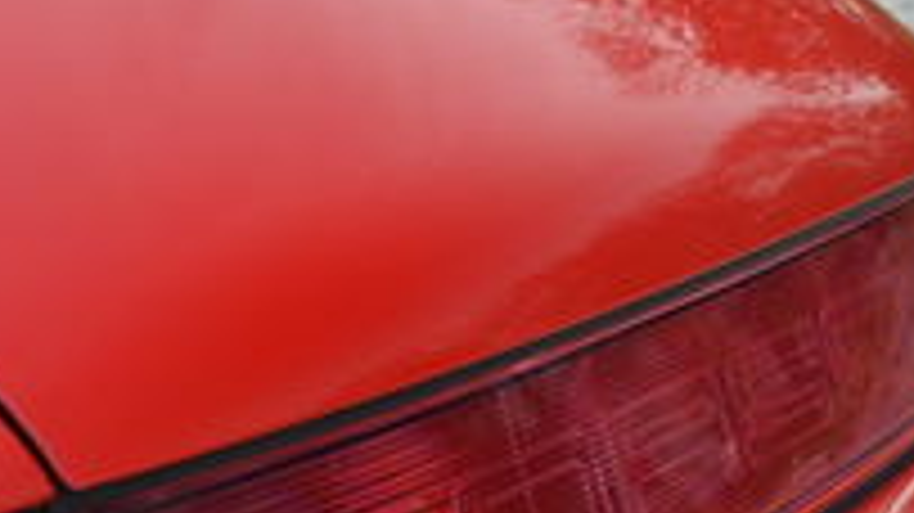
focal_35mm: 107
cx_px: -252
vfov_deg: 10.7
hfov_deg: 18.7
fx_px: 2592
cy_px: 878
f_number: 5.6
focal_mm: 18
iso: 400
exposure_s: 1/125
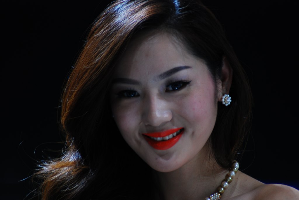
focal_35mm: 360
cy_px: 100
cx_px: 150
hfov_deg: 5.7
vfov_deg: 3.8
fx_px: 2993
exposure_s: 1/160
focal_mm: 240
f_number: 5.6
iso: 250
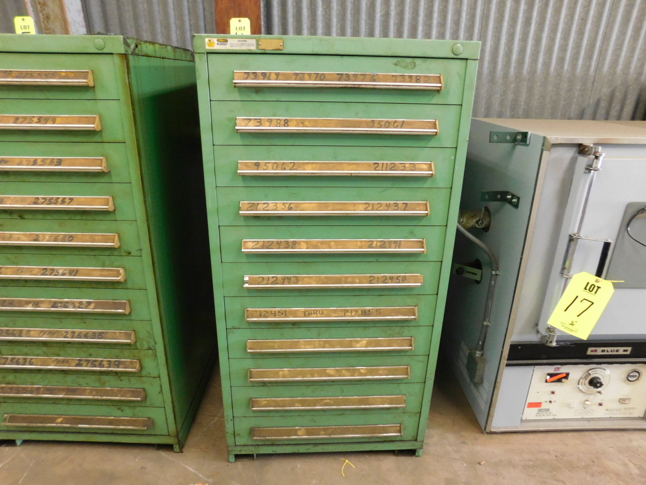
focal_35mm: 23
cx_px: 323
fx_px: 429
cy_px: 242
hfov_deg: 73.9
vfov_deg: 58.9
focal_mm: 4
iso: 360
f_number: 3
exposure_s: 1/30
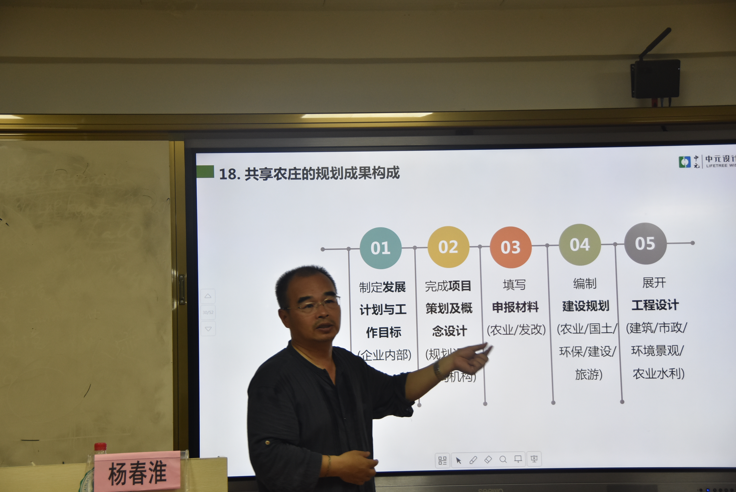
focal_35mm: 82
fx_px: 1688
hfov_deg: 24.6
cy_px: 246
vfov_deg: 16.6
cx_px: 368
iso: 800
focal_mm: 55
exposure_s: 1/60
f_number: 4.8
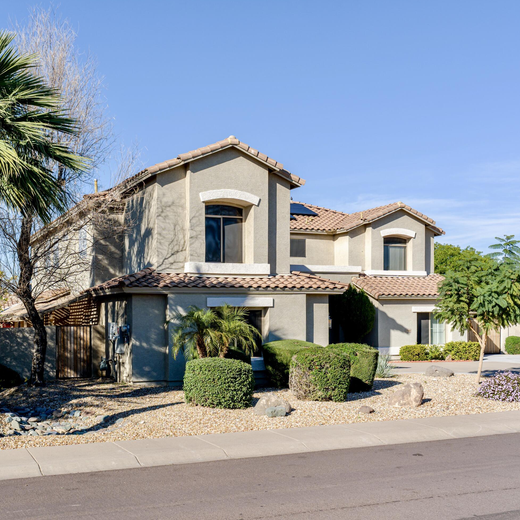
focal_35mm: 43
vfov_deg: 39.2
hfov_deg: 39.1
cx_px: 216
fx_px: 731
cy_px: 263
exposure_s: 1/400
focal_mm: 33
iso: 100
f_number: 8
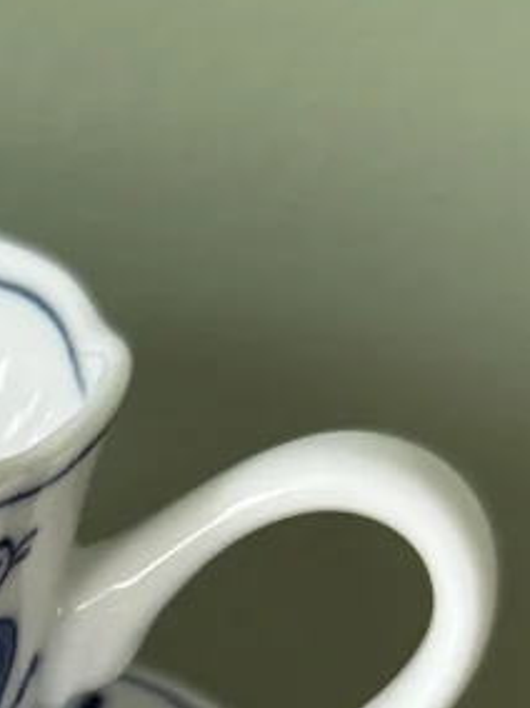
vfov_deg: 15.1
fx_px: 2492
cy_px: 1008
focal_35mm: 122
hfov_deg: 11.4
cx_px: -392
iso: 200
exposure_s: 1/69
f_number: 1.78
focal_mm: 6.76
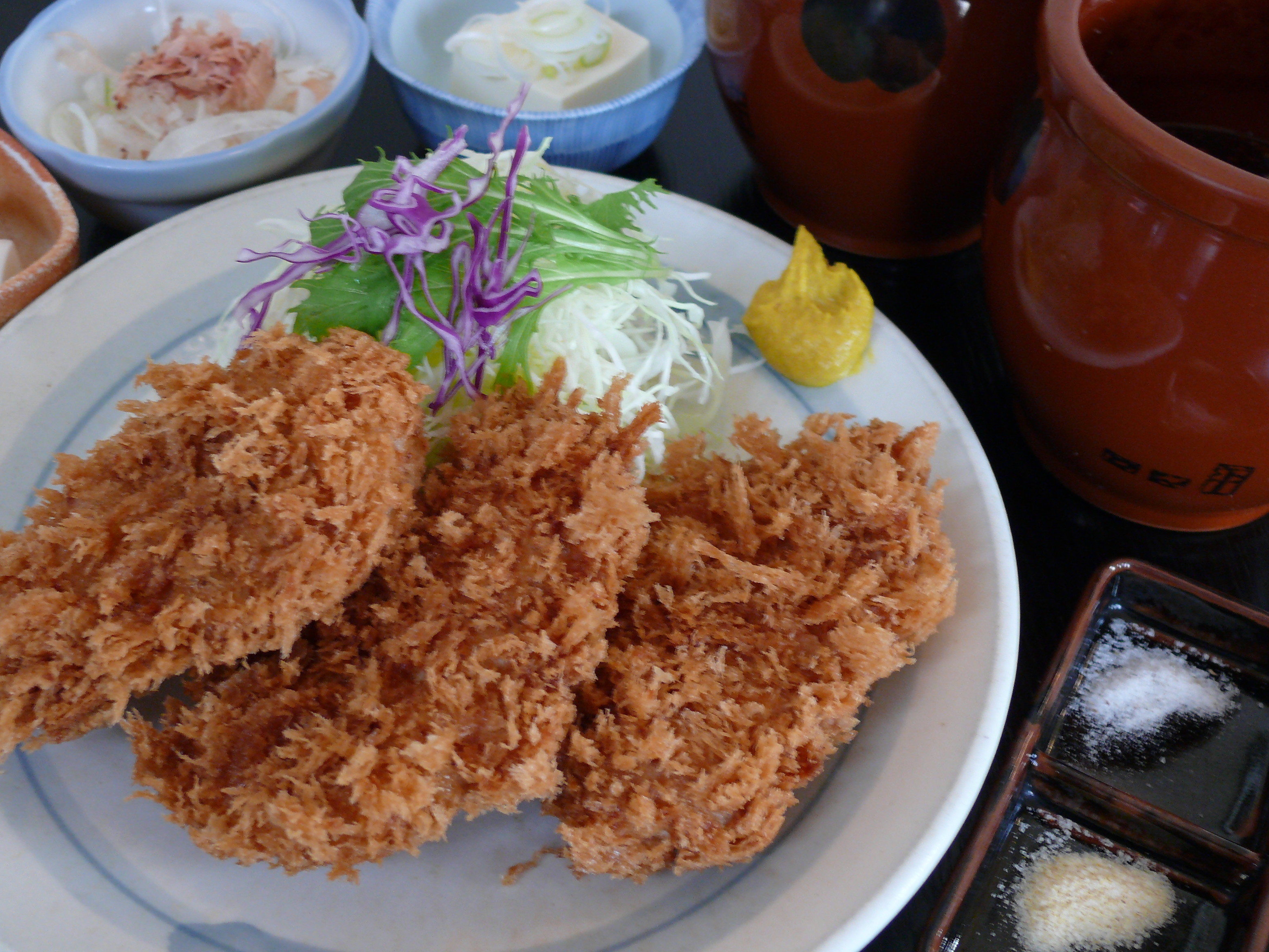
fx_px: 1503
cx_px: 571
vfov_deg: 35.1
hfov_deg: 45.7
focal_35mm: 41
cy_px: 454
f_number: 2.8
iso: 160
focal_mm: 7.4
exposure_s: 1/30
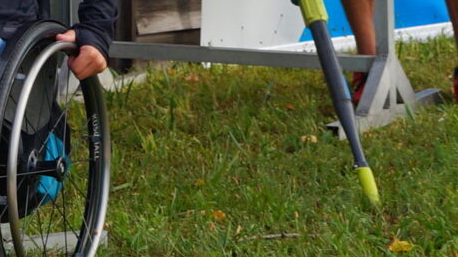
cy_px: -327
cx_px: -169
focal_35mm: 246
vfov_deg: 4.8
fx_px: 2986
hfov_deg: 8.6
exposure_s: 1/320
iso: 100
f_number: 5.6
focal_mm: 28
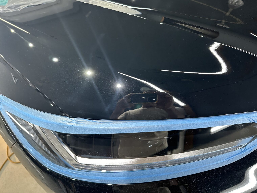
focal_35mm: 24
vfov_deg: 56.8
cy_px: 96
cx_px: 128
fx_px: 178
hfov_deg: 71.6
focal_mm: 6.86
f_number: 1.78
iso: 160
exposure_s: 1/120
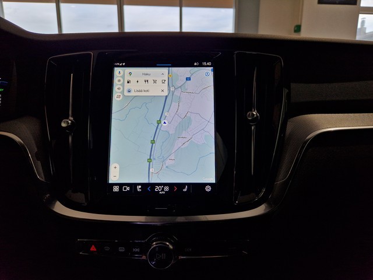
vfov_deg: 58.9
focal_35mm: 23
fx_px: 248
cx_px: 186
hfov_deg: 73.9
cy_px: 140
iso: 50
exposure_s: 1/180
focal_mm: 5.4
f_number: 1.8
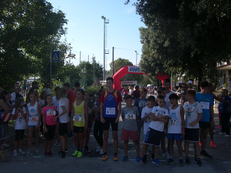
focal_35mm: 38
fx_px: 254
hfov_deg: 49.0
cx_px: 116
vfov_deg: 37.7
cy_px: 86
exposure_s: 1/184
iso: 100
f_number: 7.6
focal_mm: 8
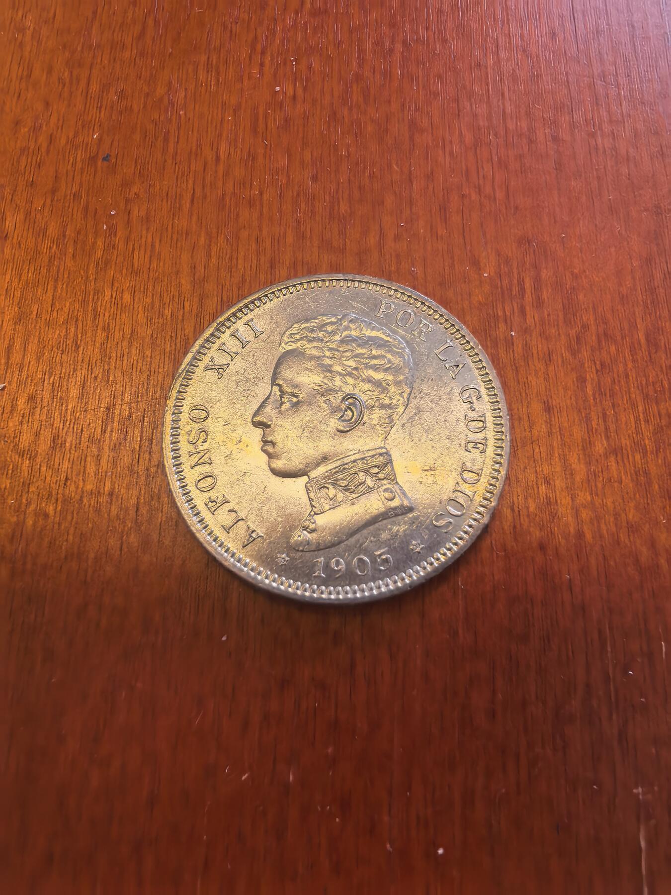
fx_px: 620
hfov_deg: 56.8
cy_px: 448
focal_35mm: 24
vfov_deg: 71.6
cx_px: 336
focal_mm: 1.68
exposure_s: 1/126
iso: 50
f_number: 2.2
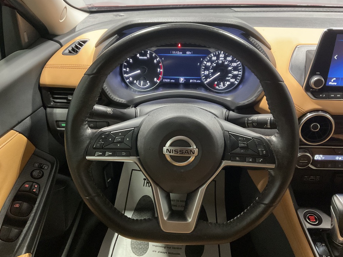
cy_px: 125
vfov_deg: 46.8
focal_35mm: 30
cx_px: 174
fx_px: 297
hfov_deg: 60.0
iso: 400
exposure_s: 1/30
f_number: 1.8
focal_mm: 3
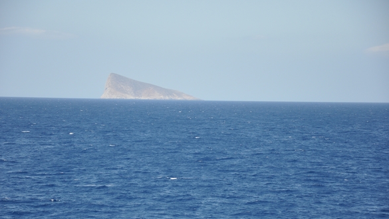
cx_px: 191
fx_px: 1527
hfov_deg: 14.5
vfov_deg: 8.2
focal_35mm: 148
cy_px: 129
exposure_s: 1/640
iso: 200
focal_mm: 92
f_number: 6.3
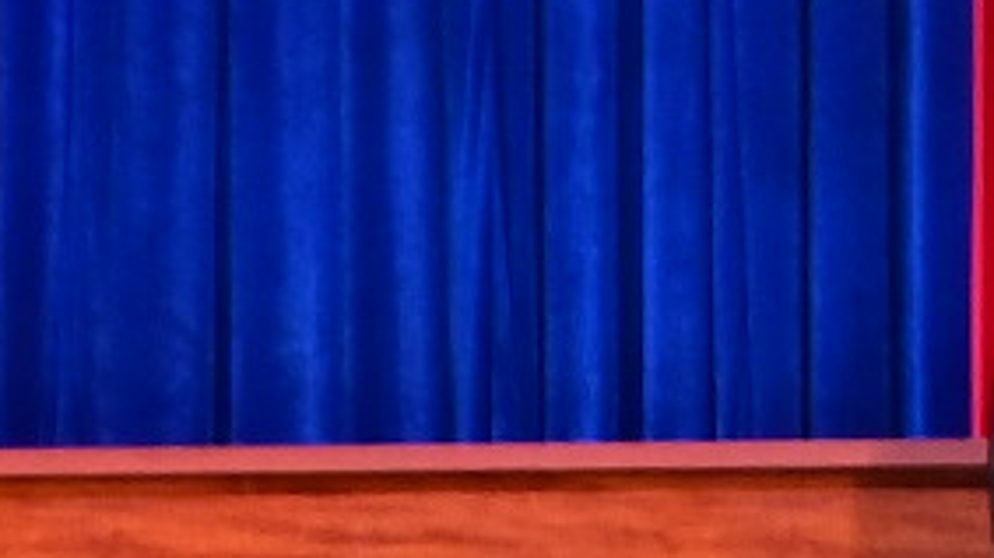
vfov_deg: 3.2
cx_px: 3267
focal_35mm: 372
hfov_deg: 5.4
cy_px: -554
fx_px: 9802
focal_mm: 34
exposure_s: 1/200
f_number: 4.2
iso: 1000
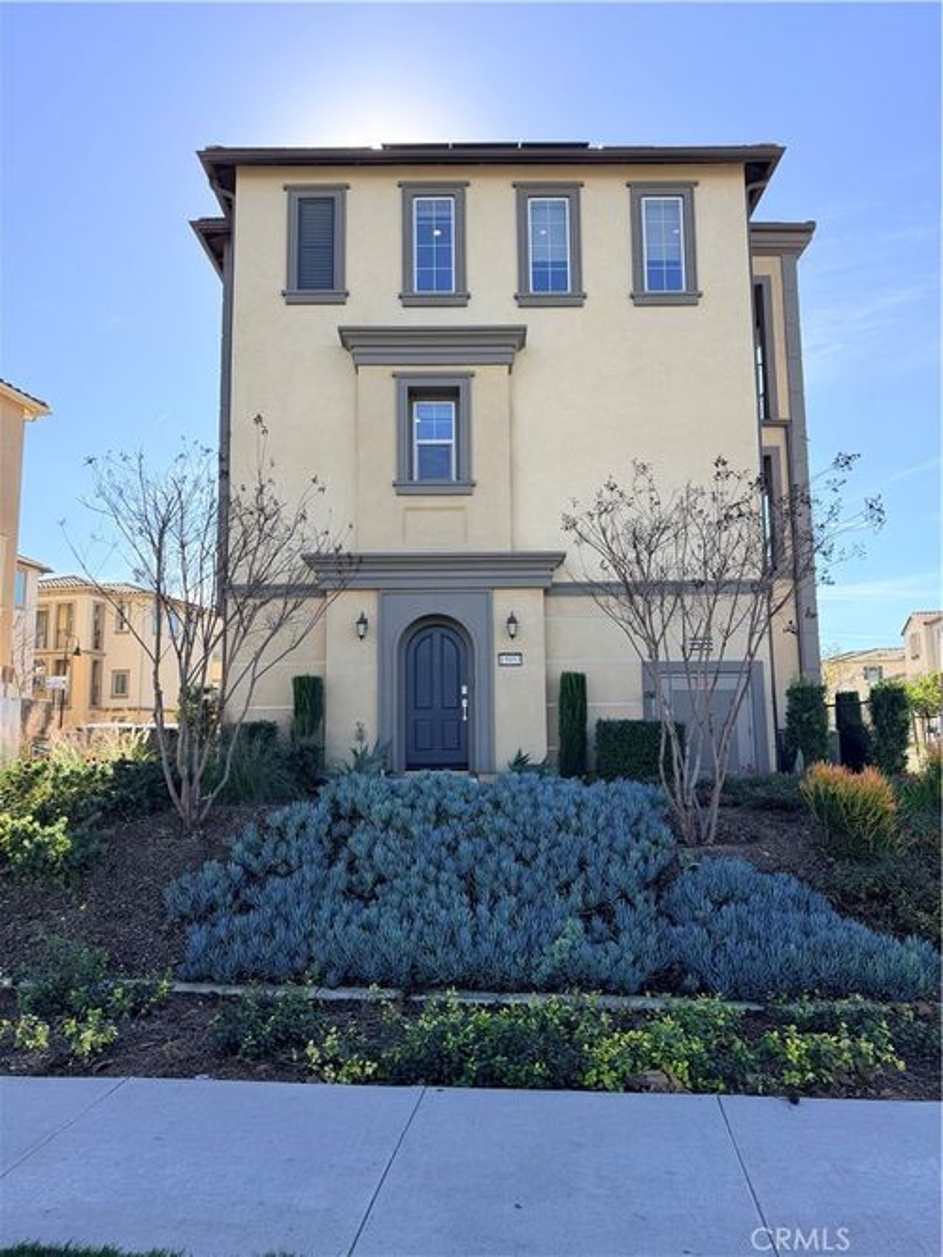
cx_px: 472
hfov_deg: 56.8
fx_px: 872
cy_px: 628
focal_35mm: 24
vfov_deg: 71.6
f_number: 1.78
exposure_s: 1/2169
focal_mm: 6.76
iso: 100
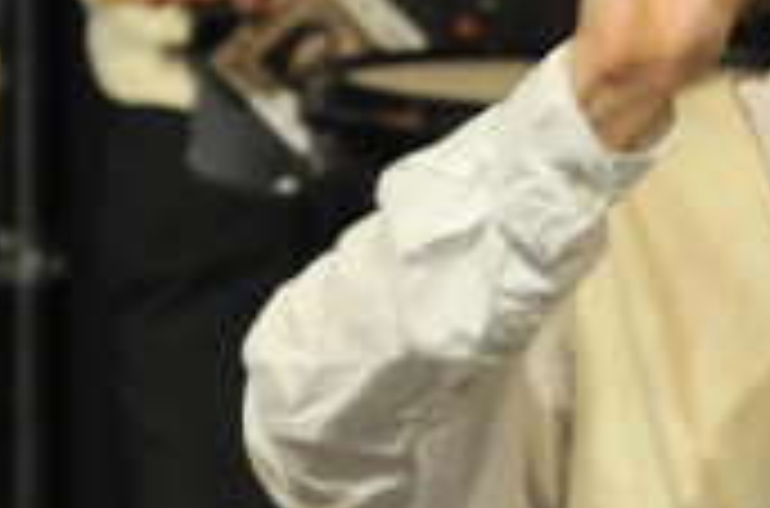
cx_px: 1675
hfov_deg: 1.3
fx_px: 33765
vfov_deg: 0.9
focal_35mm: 1583
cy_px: -135
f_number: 5
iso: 640
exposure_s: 1/60
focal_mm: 180
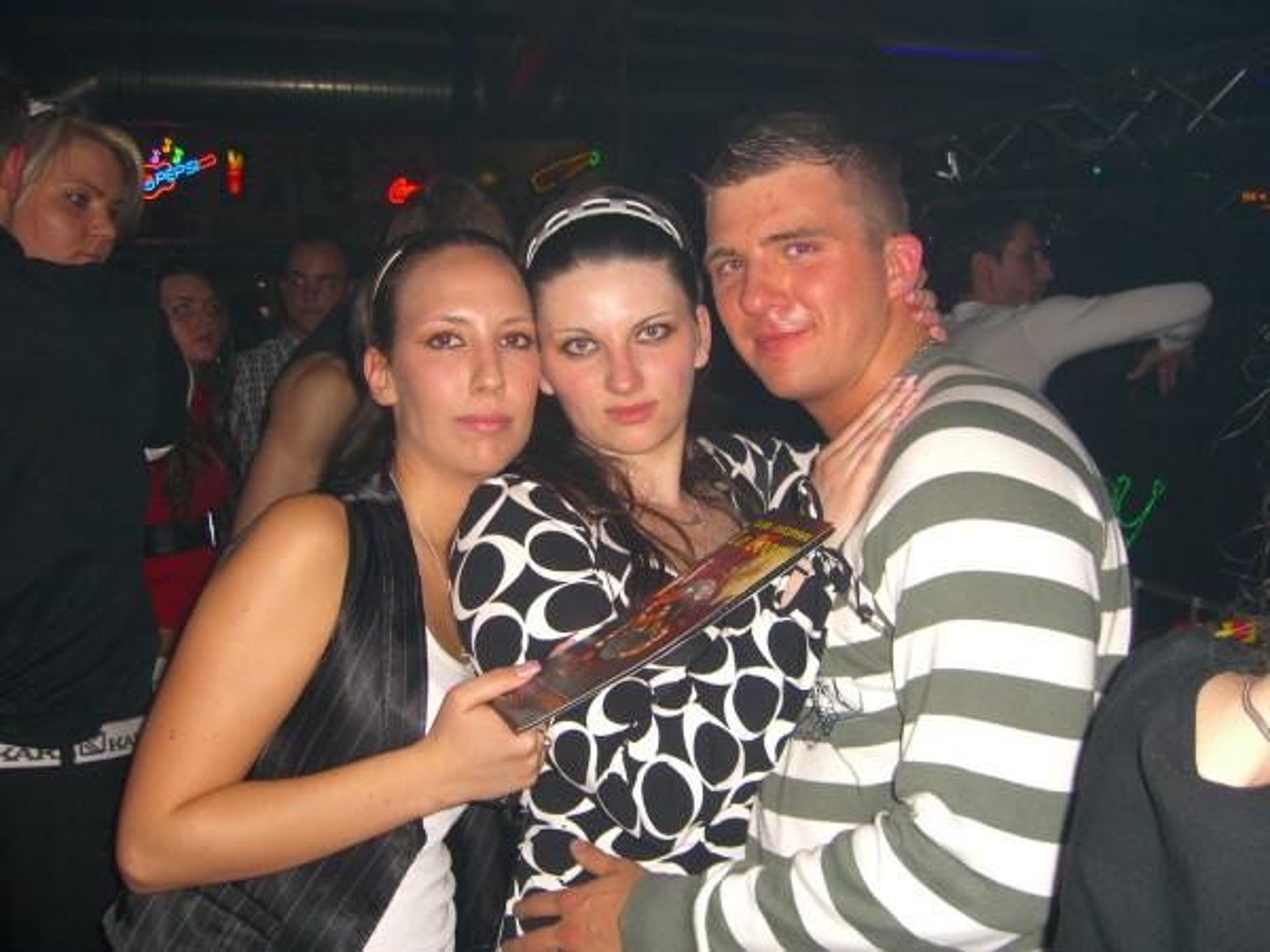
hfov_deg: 49.0
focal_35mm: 38
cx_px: 635
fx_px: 1394
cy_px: 476
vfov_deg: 37.7
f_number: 2.8
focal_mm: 7.9
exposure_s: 1/60
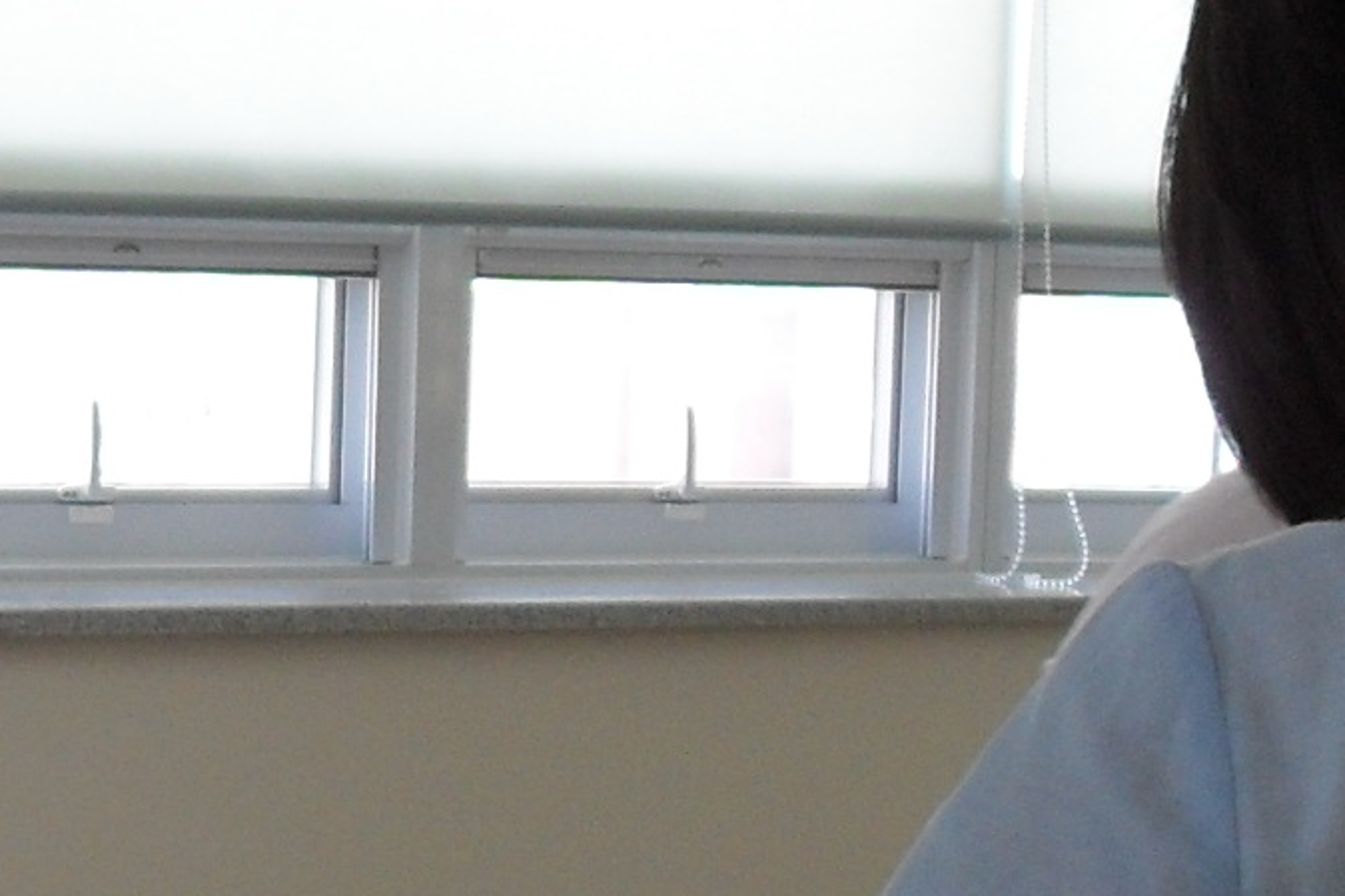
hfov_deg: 14.5
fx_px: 5229
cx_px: 146
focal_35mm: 140
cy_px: 798
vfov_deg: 9.8
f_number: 2.8
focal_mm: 6.2
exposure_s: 1/90
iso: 120
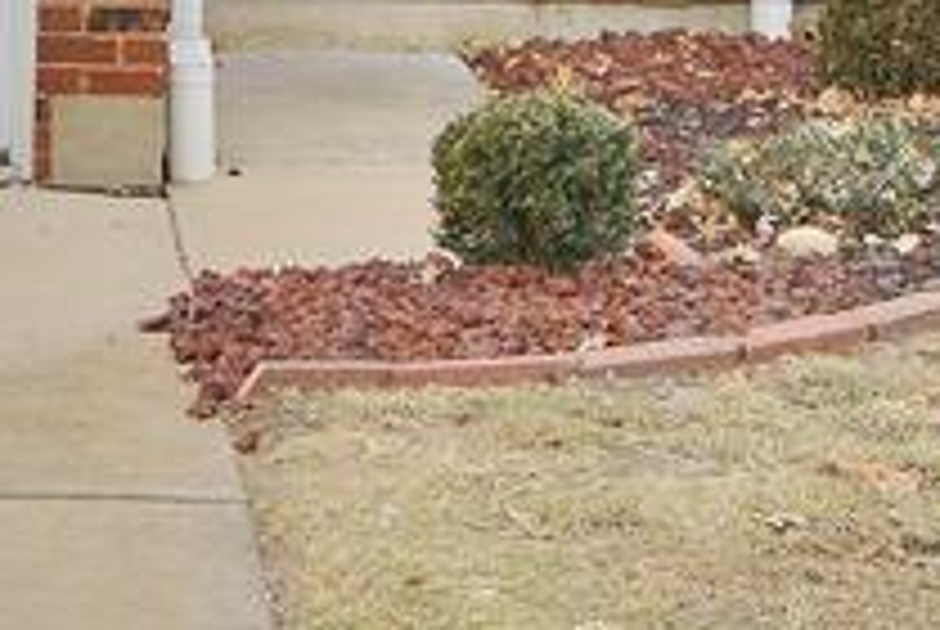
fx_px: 3661
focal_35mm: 140
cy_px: -680
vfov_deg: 9.2
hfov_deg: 14.3
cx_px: -81
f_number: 8
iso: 400
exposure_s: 1/250
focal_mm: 18
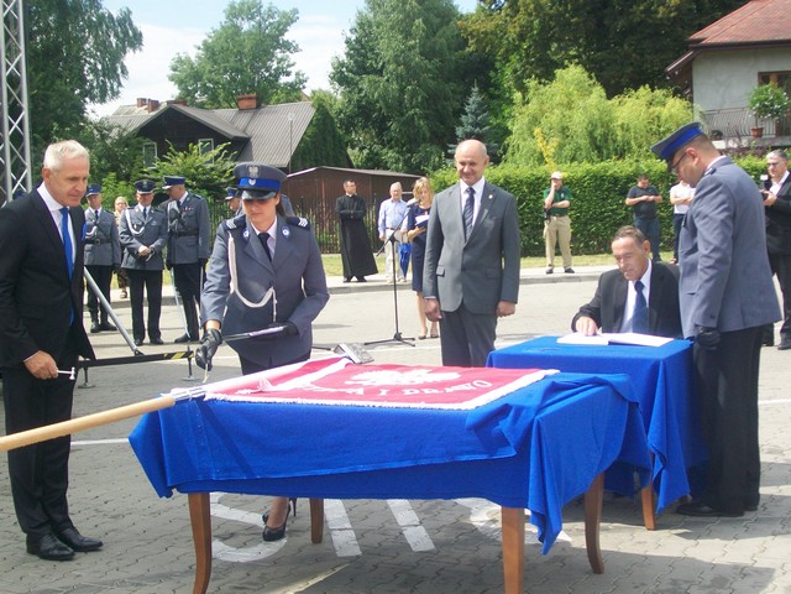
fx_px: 1280
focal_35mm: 56
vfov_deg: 26.1
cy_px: 297
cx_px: 396
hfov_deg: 34.3
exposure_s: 1/400
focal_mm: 9.4
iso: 64
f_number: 3.3
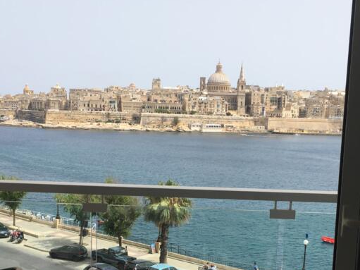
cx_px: 201
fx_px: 582
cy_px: 222
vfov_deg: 25.6
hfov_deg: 34.3
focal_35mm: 56
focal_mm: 4.15
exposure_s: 1/927
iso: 25
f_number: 2.2
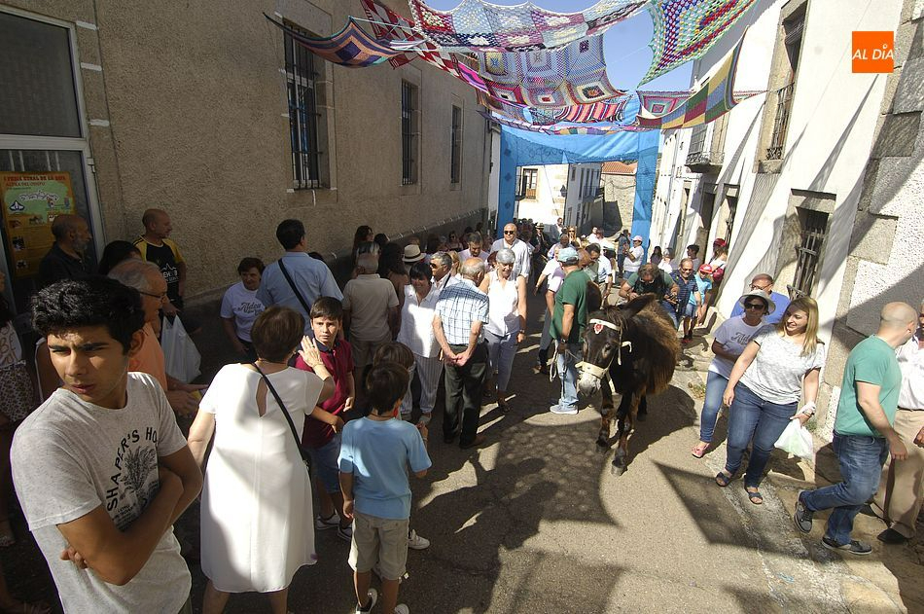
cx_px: 462
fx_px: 461
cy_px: 307
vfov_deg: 67.2
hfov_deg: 90.1
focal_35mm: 18
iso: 250
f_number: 9
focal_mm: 12
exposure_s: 1/250
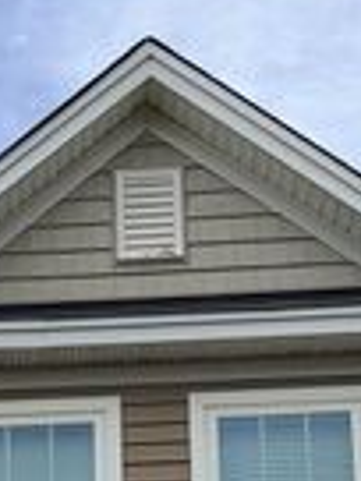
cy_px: 790
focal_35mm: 118
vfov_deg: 15.1
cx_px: -46
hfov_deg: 12.3
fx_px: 1641
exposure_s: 1/6711
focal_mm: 6.76
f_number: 1.78
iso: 80
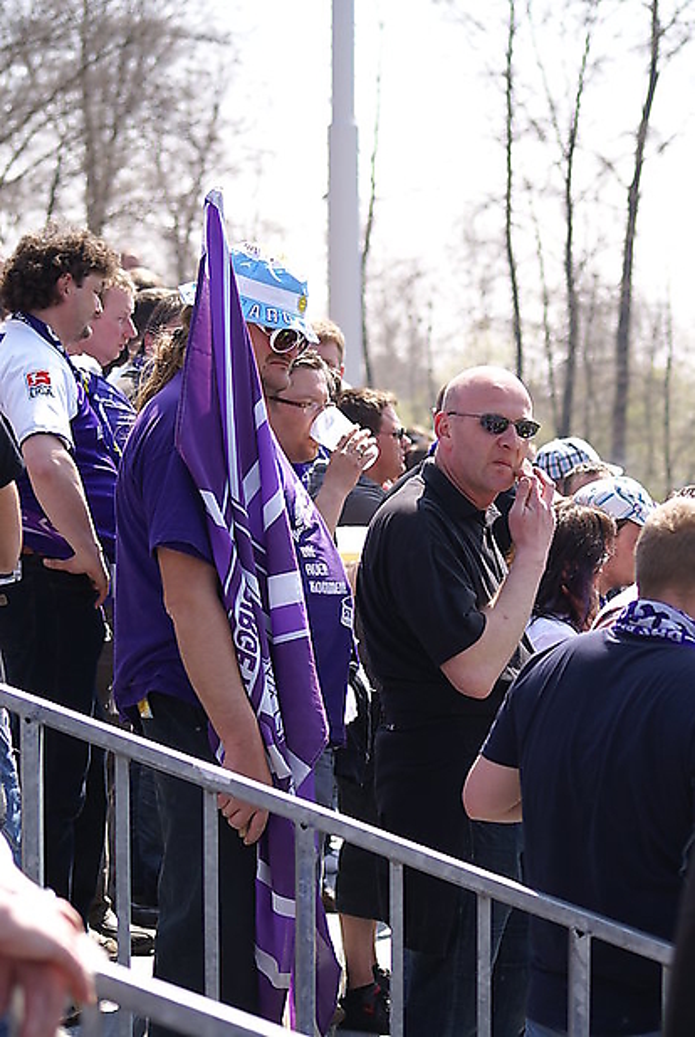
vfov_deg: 19.4
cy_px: 518
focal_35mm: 105
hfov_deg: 13.1
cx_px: 348
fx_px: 3030
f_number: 4.5
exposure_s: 1/320
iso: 100
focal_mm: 70
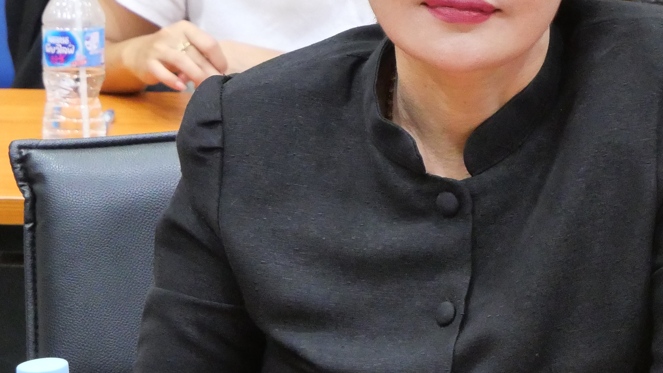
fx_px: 4817
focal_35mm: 274
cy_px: 80
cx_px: 427
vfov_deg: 4.4
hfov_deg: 7.9
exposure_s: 1/30
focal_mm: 52
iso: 3200
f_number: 5.6
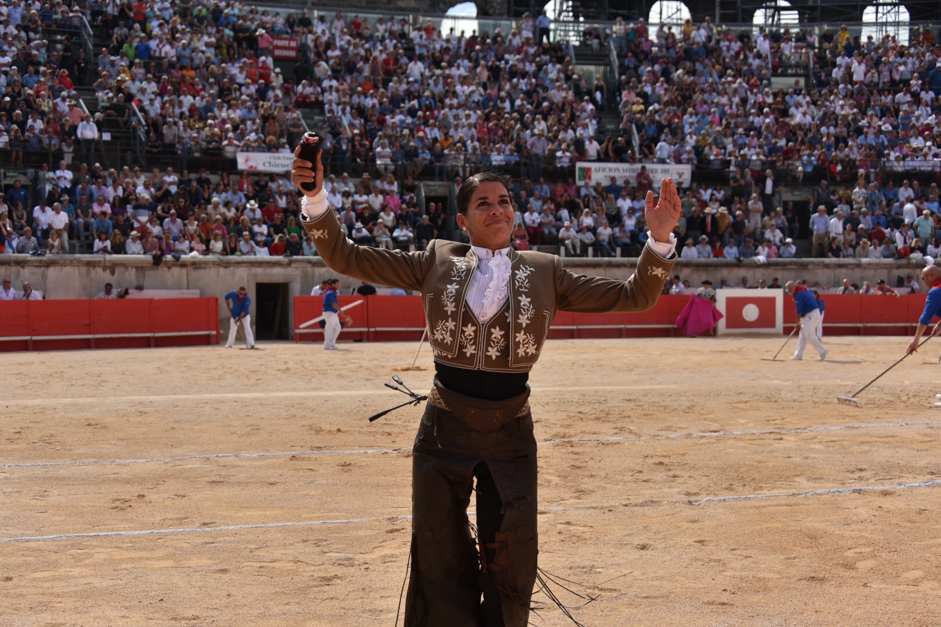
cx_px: 470
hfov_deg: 41.1
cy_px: 314
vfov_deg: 28.1
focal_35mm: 48
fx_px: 1255
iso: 400
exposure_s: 1/1600
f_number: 7.1
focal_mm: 48
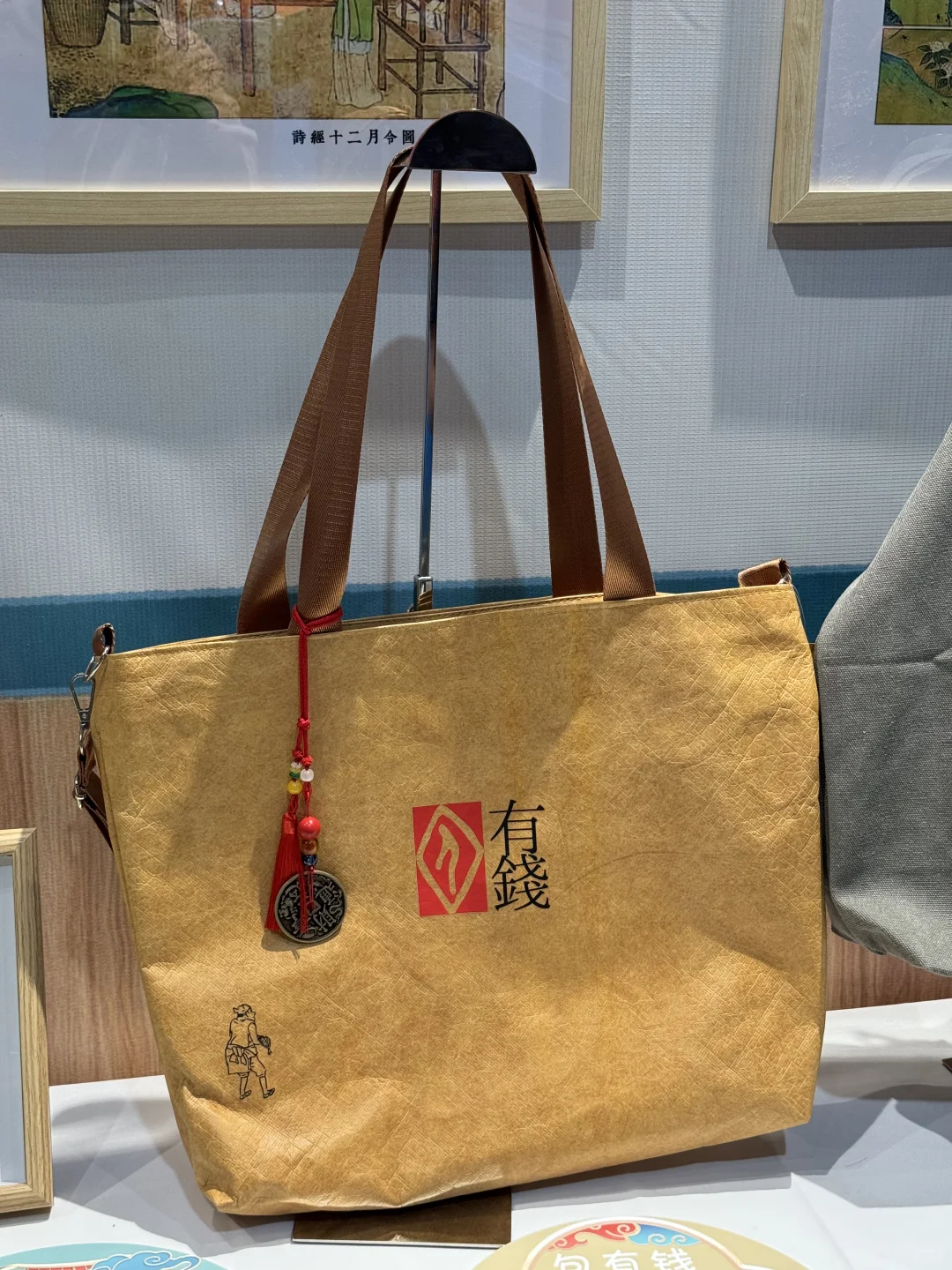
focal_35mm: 48
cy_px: 635
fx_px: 1760
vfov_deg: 39.7
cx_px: 476
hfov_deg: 30.3
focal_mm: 6.76
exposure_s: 1/100
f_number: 1.78
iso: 80
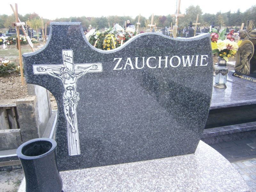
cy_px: 96
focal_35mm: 26
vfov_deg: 53.1
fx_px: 192
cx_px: 128
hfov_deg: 67.3
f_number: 2.8
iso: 125
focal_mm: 4.7
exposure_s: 1/30
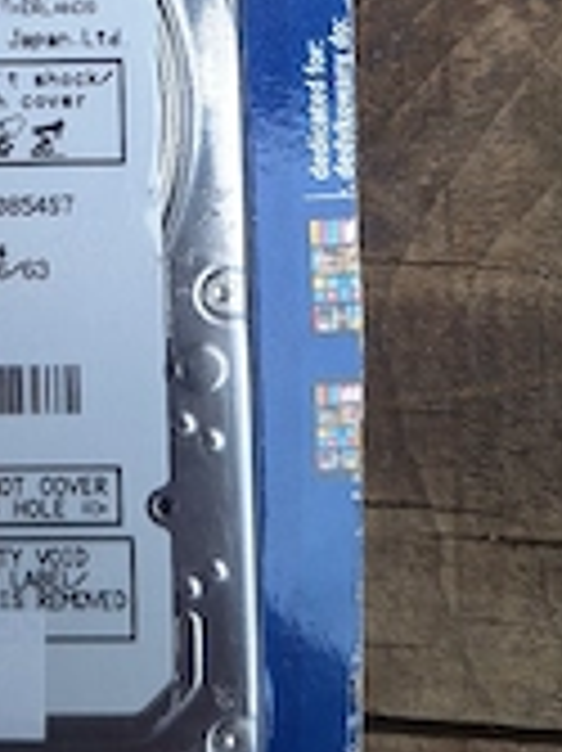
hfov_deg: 25.7
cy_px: 23
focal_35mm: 55
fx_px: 1192
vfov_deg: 32.5
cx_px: 58
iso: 40
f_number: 1.8
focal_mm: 5.54
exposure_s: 1/455
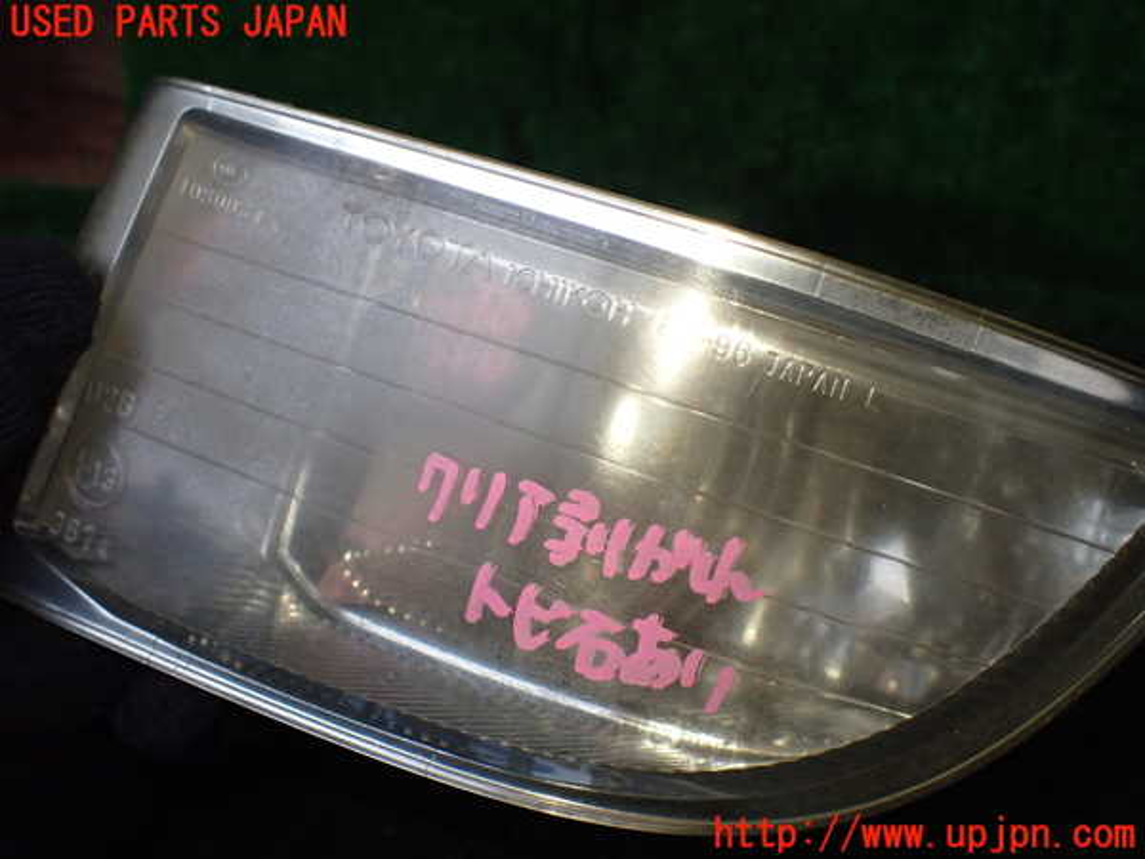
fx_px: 992
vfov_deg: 46.8
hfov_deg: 60.0
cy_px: 430
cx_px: 572
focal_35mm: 30
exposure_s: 1/125
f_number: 2.3
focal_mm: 5.4
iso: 400
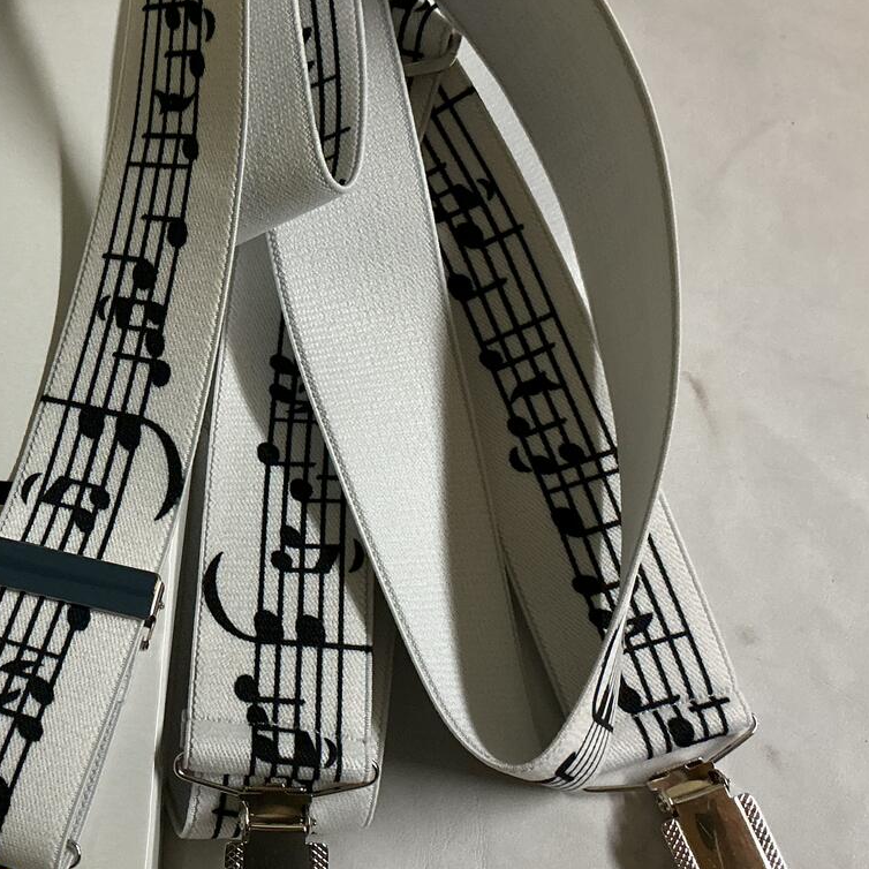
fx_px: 1448
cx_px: 134
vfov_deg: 33.4
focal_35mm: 51
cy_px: 475
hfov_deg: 32.2
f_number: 1.8
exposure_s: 1/50
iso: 160
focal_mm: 3
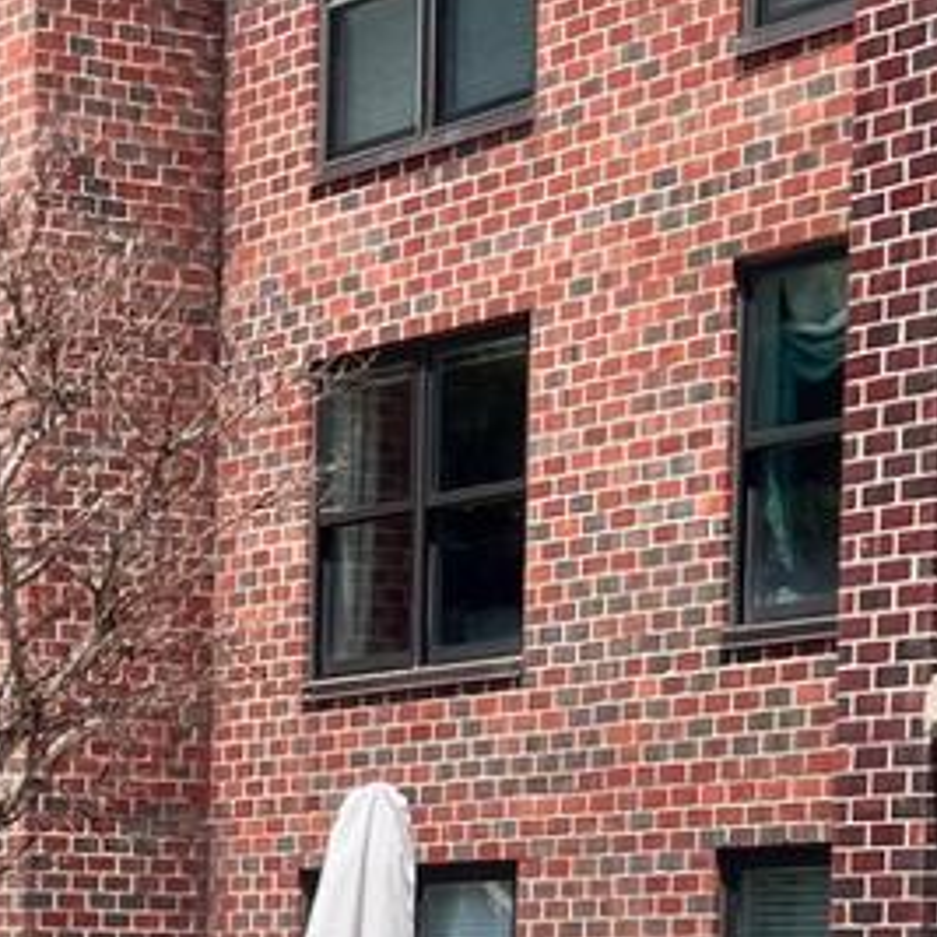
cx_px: -214
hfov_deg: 13.6
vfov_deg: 13.4
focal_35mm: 124
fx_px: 3797
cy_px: 1302
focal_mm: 5.7
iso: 50
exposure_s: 1/6993
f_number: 1.5
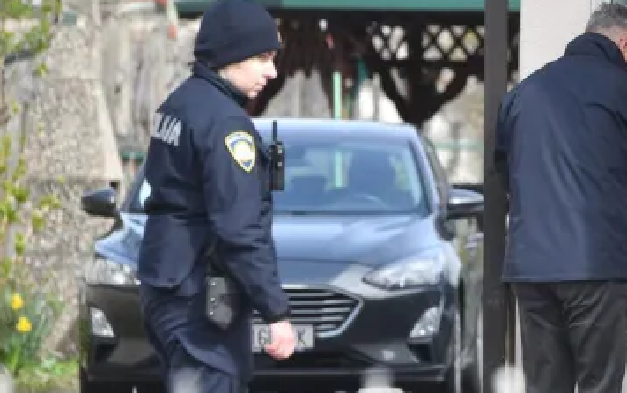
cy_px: 220
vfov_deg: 3.0
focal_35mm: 436
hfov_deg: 4.8
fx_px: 7455
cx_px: 611
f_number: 7.1
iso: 220
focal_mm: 200
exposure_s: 1/800
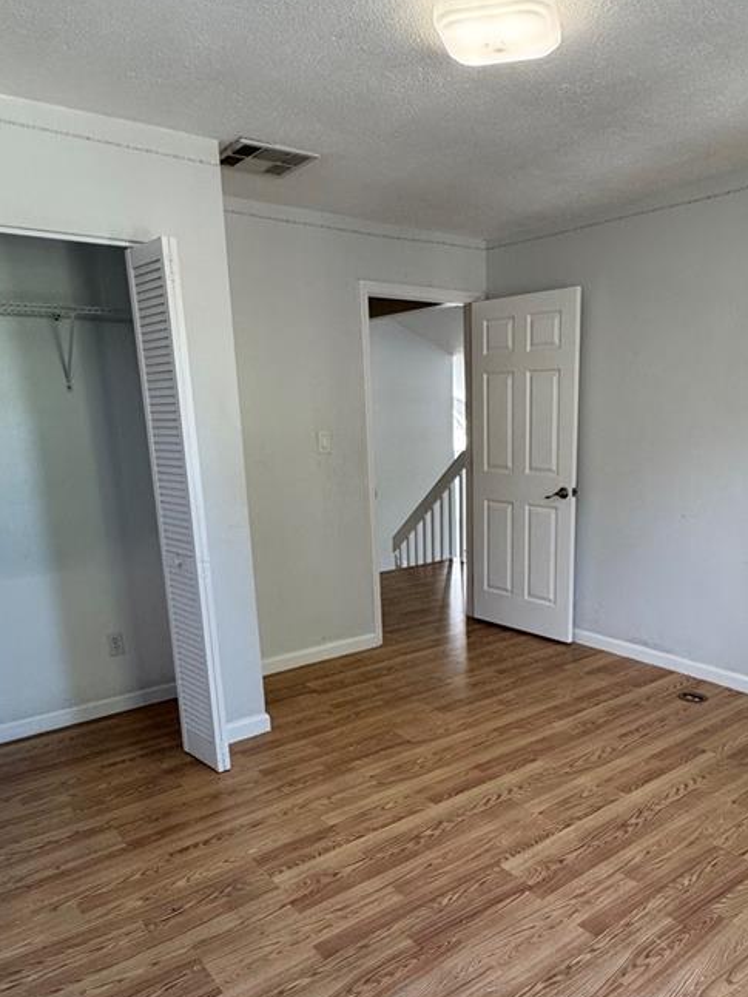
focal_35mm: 26
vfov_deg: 66.8
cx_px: 435
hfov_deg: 52.9
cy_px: 586
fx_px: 749
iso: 200
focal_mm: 2.22
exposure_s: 1/120
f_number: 2.2
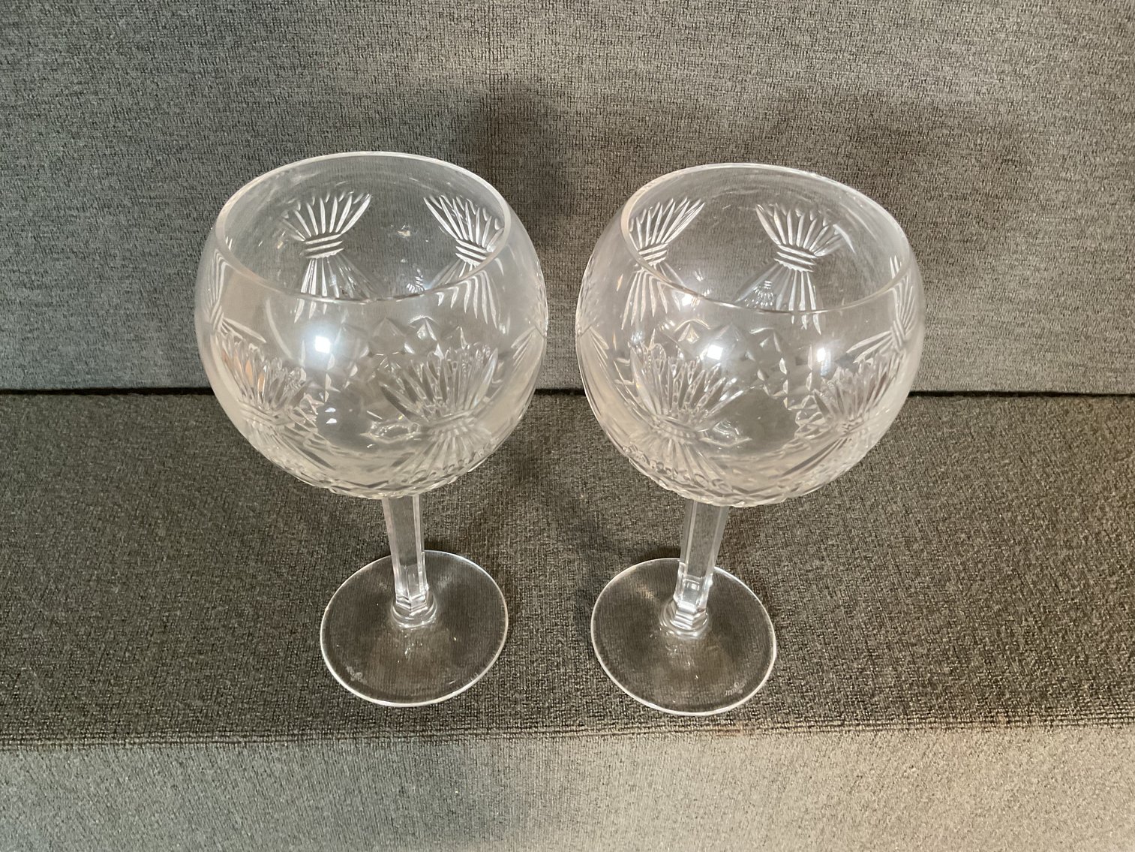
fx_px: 951
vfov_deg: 48.2
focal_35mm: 29
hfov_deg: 61.7
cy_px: 426
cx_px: 568
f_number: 1.8
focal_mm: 3
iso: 200
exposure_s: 1/60
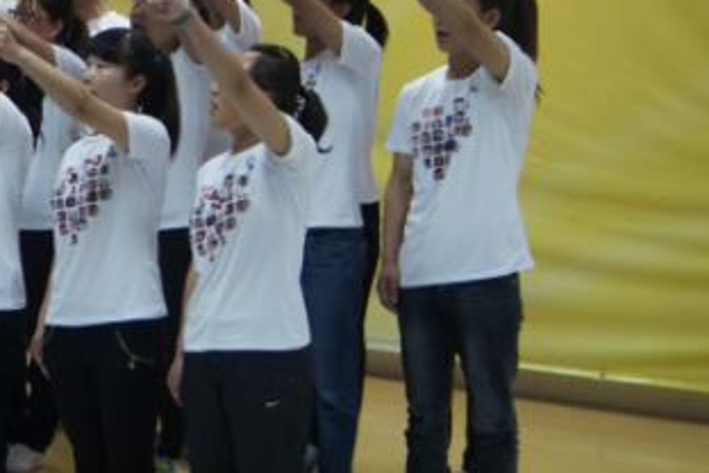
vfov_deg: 17.5
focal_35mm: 77
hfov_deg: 24.6
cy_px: 67
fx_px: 1516
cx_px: -66
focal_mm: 20
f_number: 3.5
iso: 640
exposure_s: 1/30
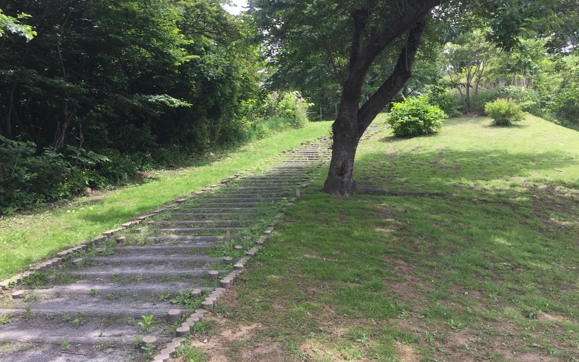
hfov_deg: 61.2
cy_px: 155
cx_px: 289
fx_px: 489
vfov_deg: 40.5
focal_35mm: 31
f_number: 2.2
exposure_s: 1/549
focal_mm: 4.15
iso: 32
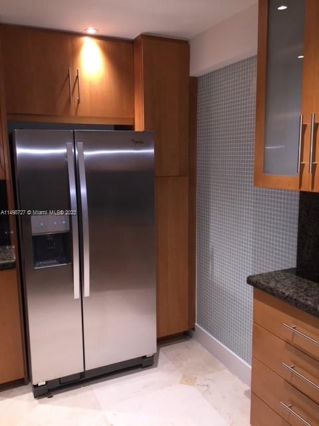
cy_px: 213
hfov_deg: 48.2
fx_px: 356
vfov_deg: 61.7
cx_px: 160
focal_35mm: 29
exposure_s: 1/30
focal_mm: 4.15
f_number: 2.2
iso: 80
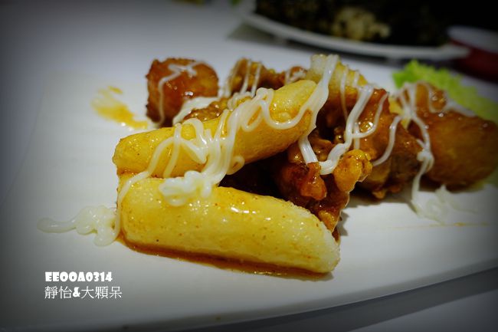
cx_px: 249
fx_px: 332
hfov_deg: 73.8
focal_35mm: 24
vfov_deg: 53.1
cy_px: 166
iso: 125
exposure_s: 1/80
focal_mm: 8.8
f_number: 2.8
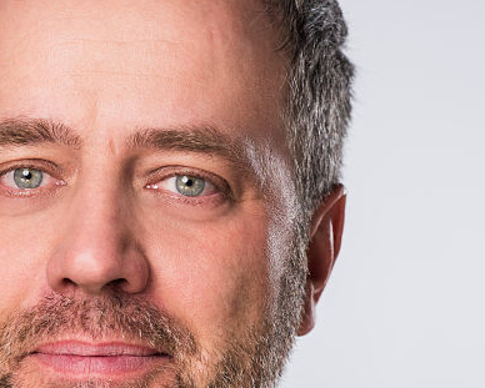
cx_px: 0
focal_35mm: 242
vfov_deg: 6.4
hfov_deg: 7.9
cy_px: 319
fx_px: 3476
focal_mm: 85
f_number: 5.6
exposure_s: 1/125
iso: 250
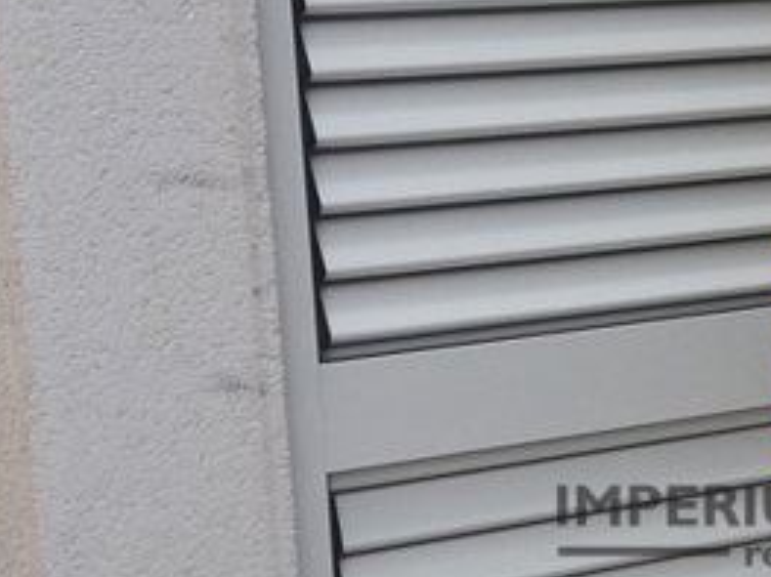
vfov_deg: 11.6
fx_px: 2850
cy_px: 354
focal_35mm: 128
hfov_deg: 14.9
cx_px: 923
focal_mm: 3.7
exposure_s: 1/154
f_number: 1.9
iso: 64
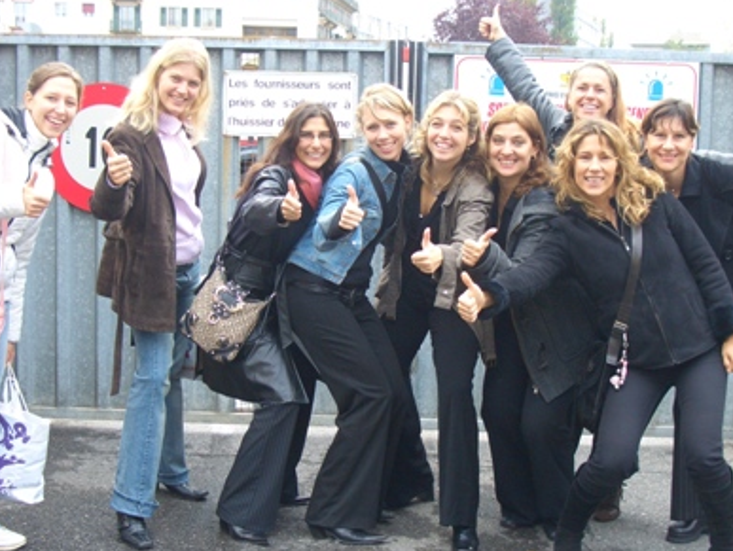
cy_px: 276
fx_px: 1208
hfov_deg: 33.7
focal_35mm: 57
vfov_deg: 25.7
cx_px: 354
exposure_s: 1/125
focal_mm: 8.2
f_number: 3.1
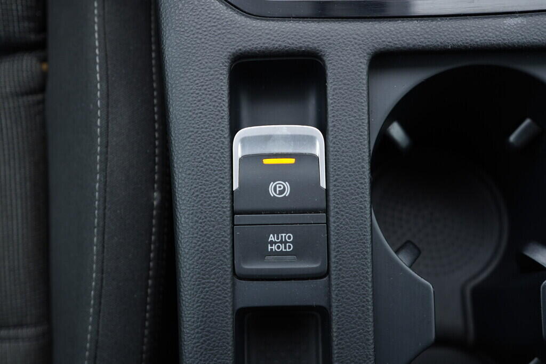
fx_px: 546
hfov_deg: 53.1
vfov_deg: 36.9
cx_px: 273
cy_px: 182
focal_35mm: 36
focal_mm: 24
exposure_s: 1/40
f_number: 2.8
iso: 200
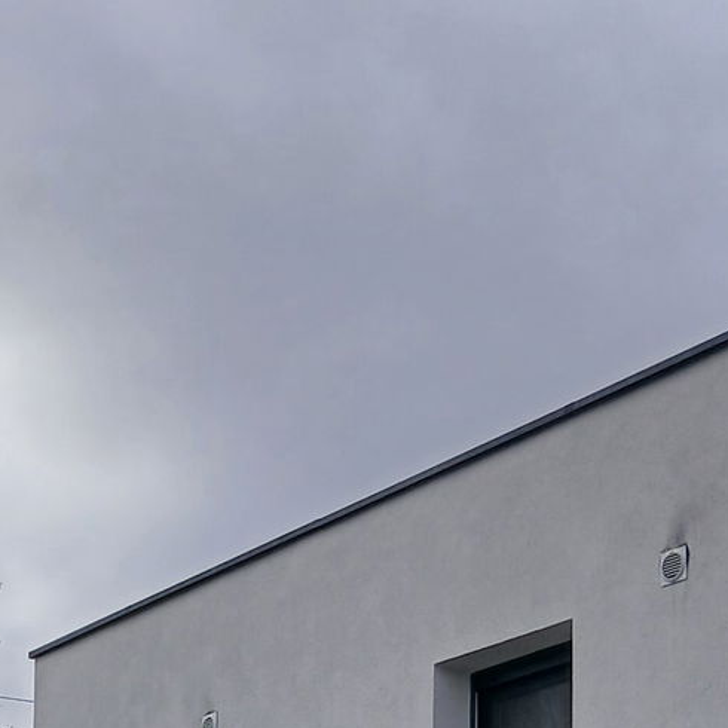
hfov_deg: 16.5
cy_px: 1013
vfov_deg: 16.2
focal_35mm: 100
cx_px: -190
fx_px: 2379
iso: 20
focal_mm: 3.98
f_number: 1.8
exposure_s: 1/553
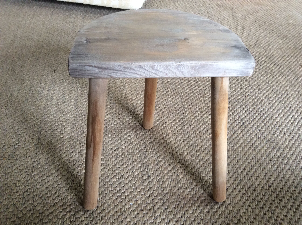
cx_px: 151
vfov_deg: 44.1
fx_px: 279
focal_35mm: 32
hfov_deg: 56.9
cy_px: 112
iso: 100
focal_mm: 3.3
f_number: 2.4
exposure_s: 1/25
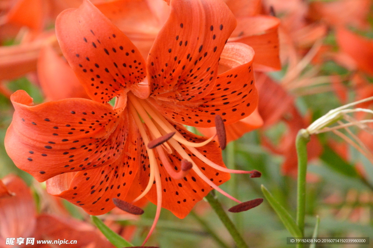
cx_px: 186
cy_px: 124
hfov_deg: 8.6
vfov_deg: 5.7
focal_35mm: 240
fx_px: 2485
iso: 5600
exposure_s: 1/250
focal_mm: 160
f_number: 18
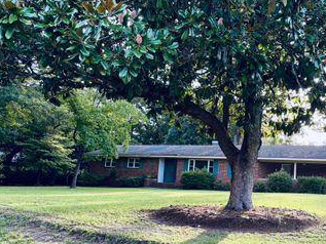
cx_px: 227
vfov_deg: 35.0
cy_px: 148
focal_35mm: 41
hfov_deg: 44.8
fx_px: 386
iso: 64
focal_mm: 5.96
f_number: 1.6
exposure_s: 1/246
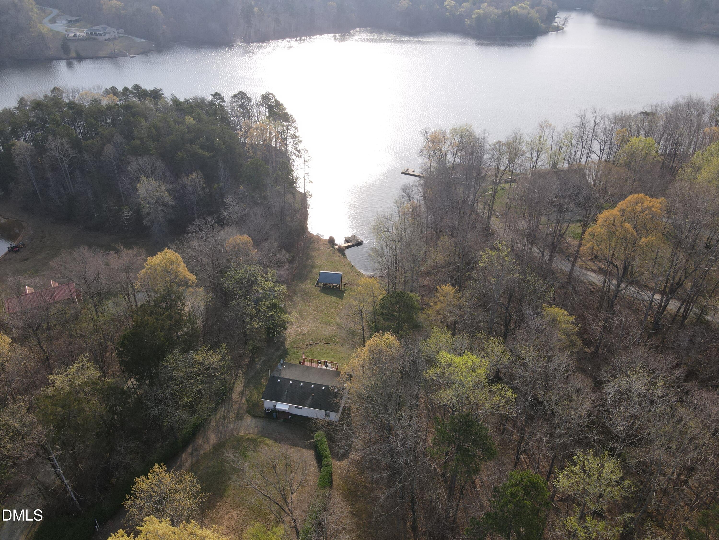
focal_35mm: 24
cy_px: 270
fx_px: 498
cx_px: 360
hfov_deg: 71.6
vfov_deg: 56.8
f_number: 2.8
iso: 120
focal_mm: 4.5
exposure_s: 1/15
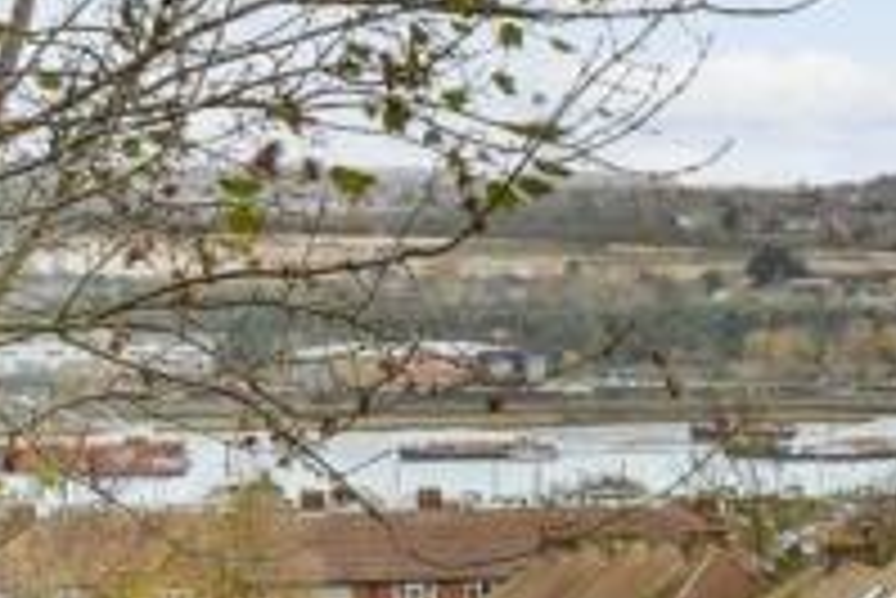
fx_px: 3686
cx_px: 1317
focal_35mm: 148
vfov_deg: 9.3
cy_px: 326
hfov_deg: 13.1
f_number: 8
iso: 640
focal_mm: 30
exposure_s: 1/250
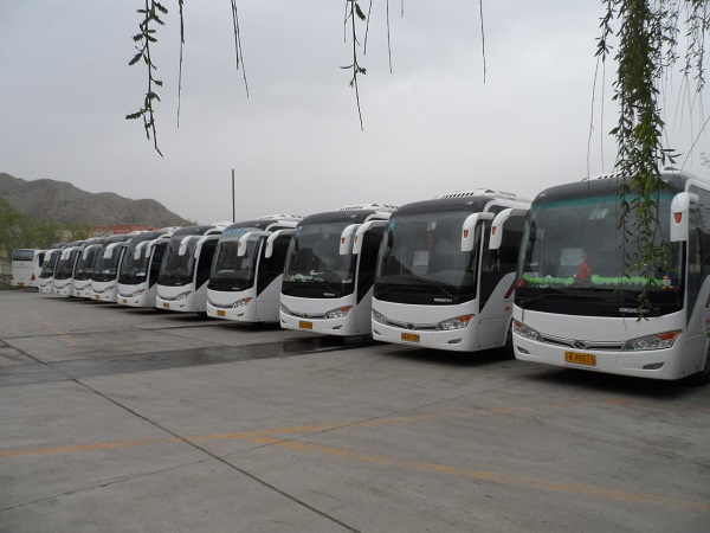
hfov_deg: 71.6
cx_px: 355
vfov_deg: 56.8
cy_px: 266
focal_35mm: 24
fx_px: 492
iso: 80
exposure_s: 1/180
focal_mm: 4
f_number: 3.2
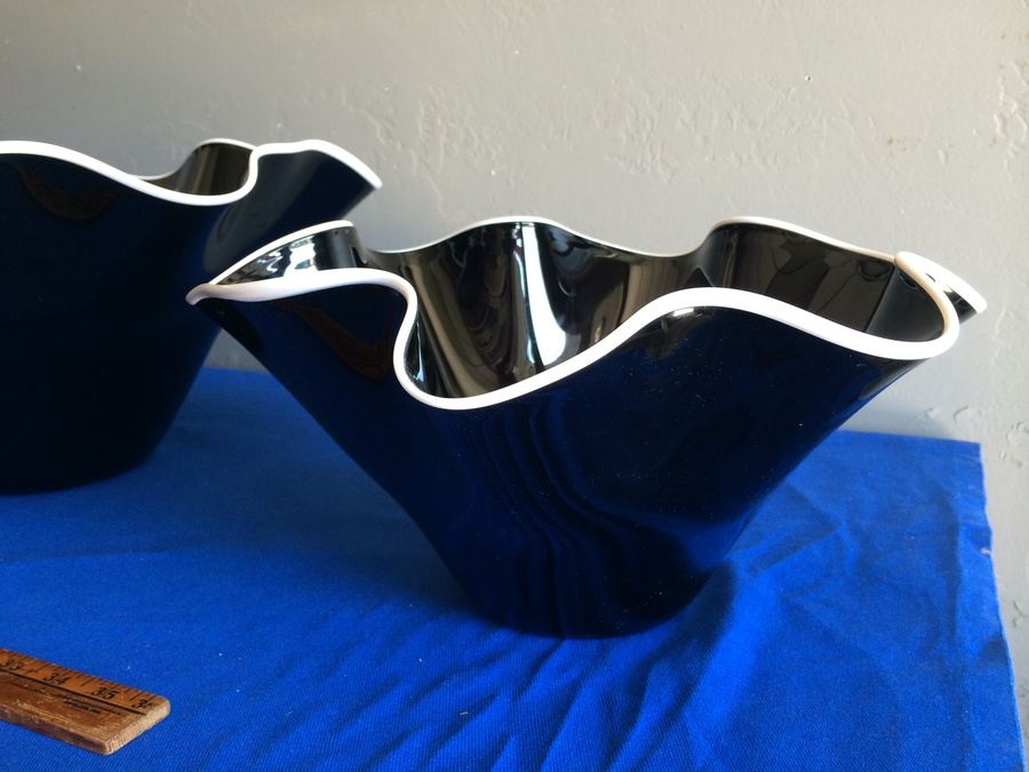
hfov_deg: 60.0
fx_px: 892
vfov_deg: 46.8
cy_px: 386
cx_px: 514
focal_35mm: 30
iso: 80
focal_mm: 4.12
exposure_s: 1/30
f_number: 2.2
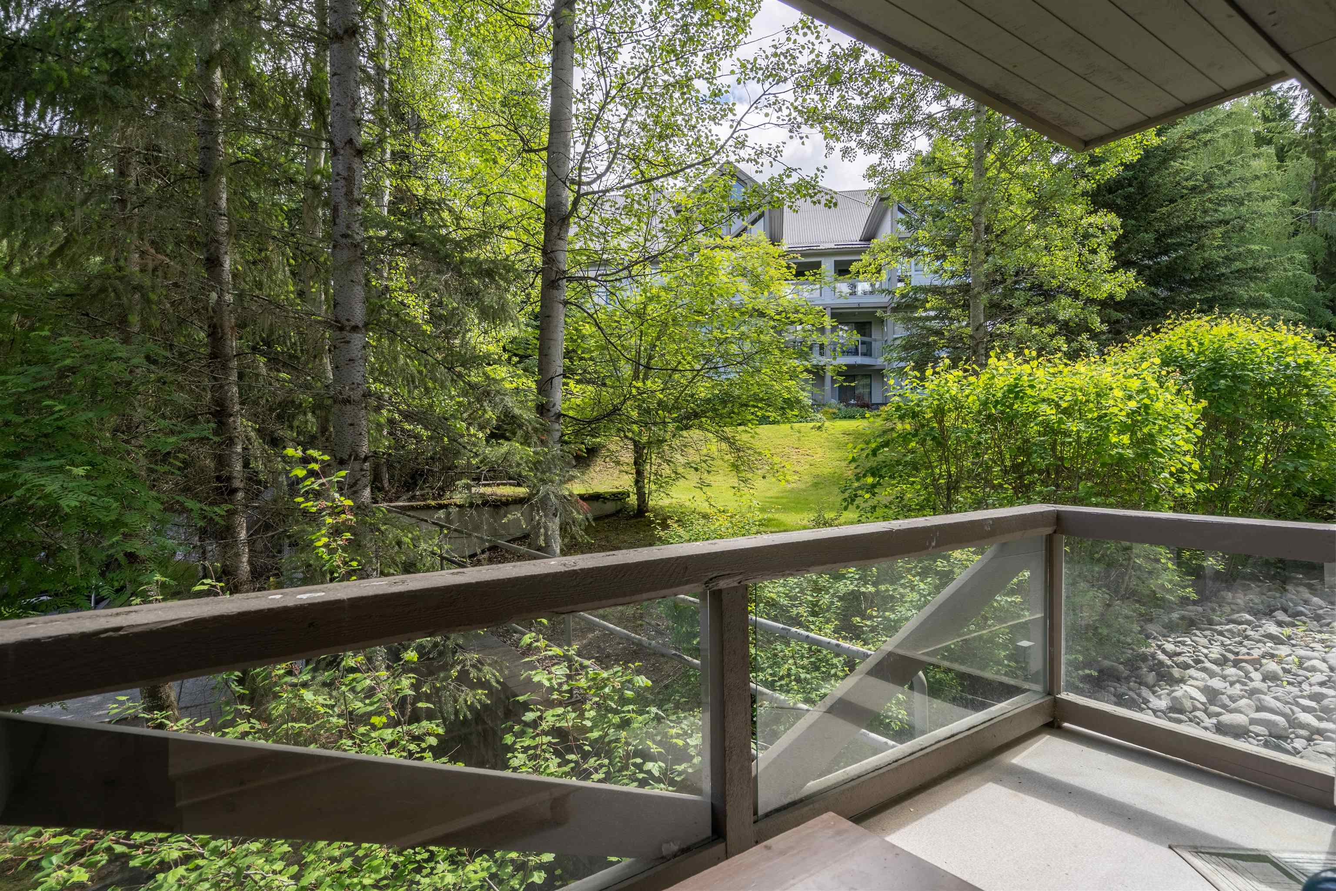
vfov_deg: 67.4
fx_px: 668
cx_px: 668
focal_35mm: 18
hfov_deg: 90.0
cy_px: 446
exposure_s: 1/2000
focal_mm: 18
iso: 400
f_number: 8
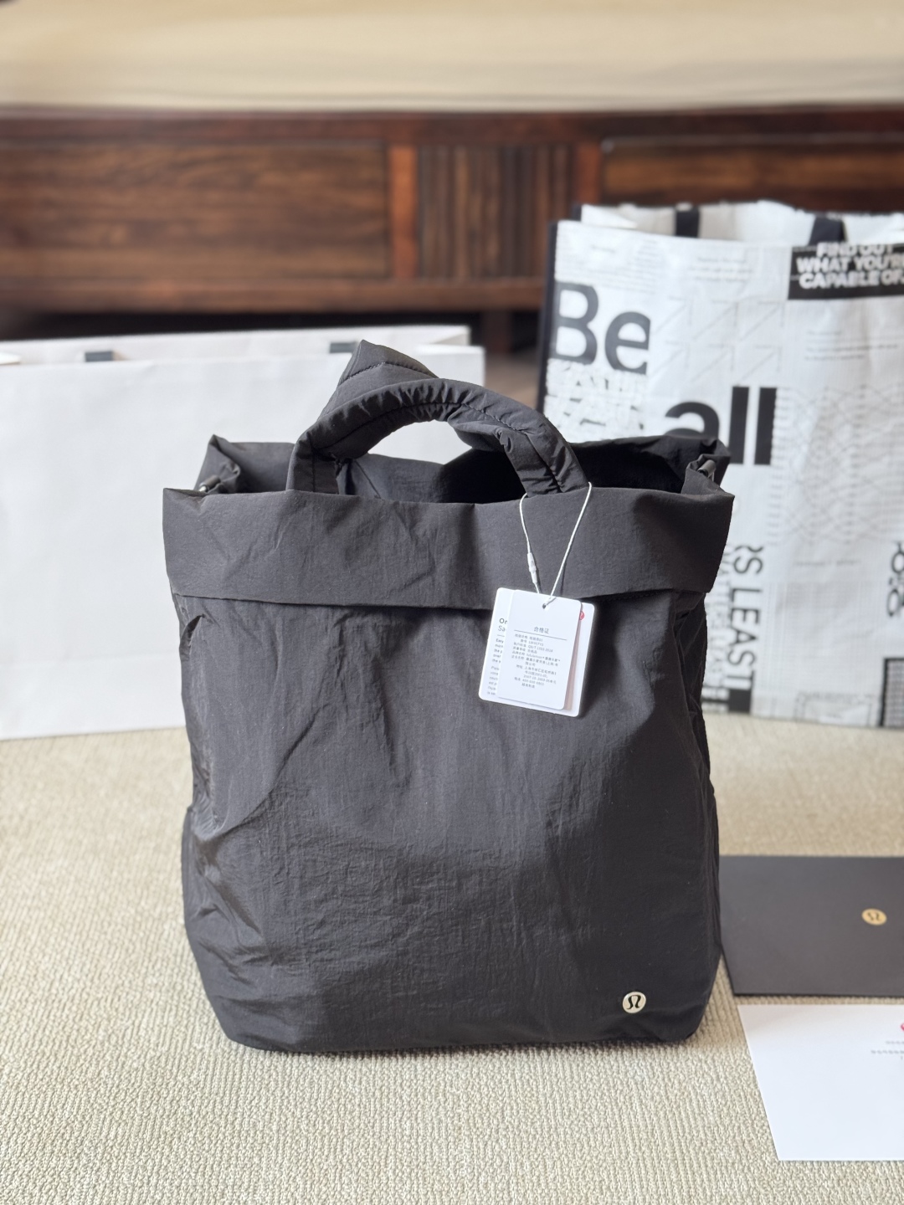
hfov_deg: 30.3
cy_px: 602
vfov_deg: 39.7
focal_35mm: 48
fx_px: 1671
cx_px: 452
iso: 250
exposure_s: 1/60
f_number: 1.78
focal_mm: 6.76
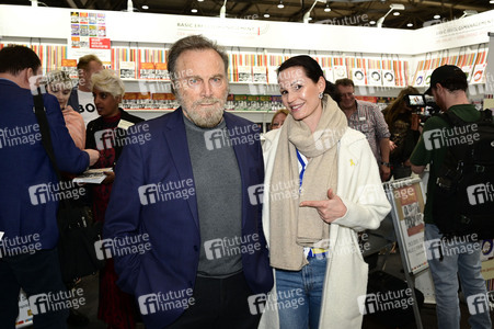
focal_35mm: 30
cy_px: 164
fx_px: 411
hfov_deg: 62.0
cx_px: 247
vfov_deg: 43.5
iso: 1600
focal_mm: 30
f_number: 5
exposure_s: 1/200
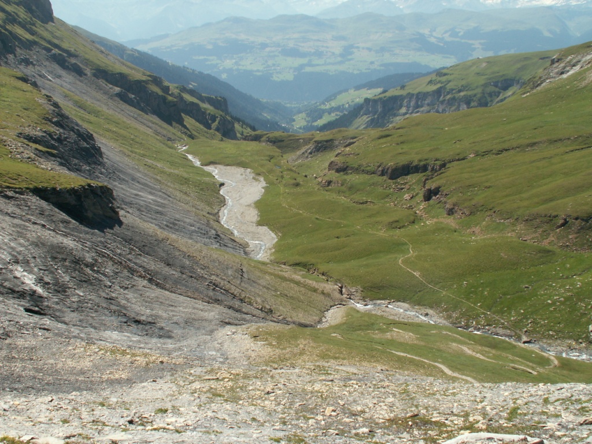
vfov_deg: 40.7
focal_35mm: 35
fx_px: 599
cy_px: 222
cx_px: 296
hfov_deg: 52.6
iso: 50
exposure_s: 1/160
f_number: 6.3
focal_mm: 5.86
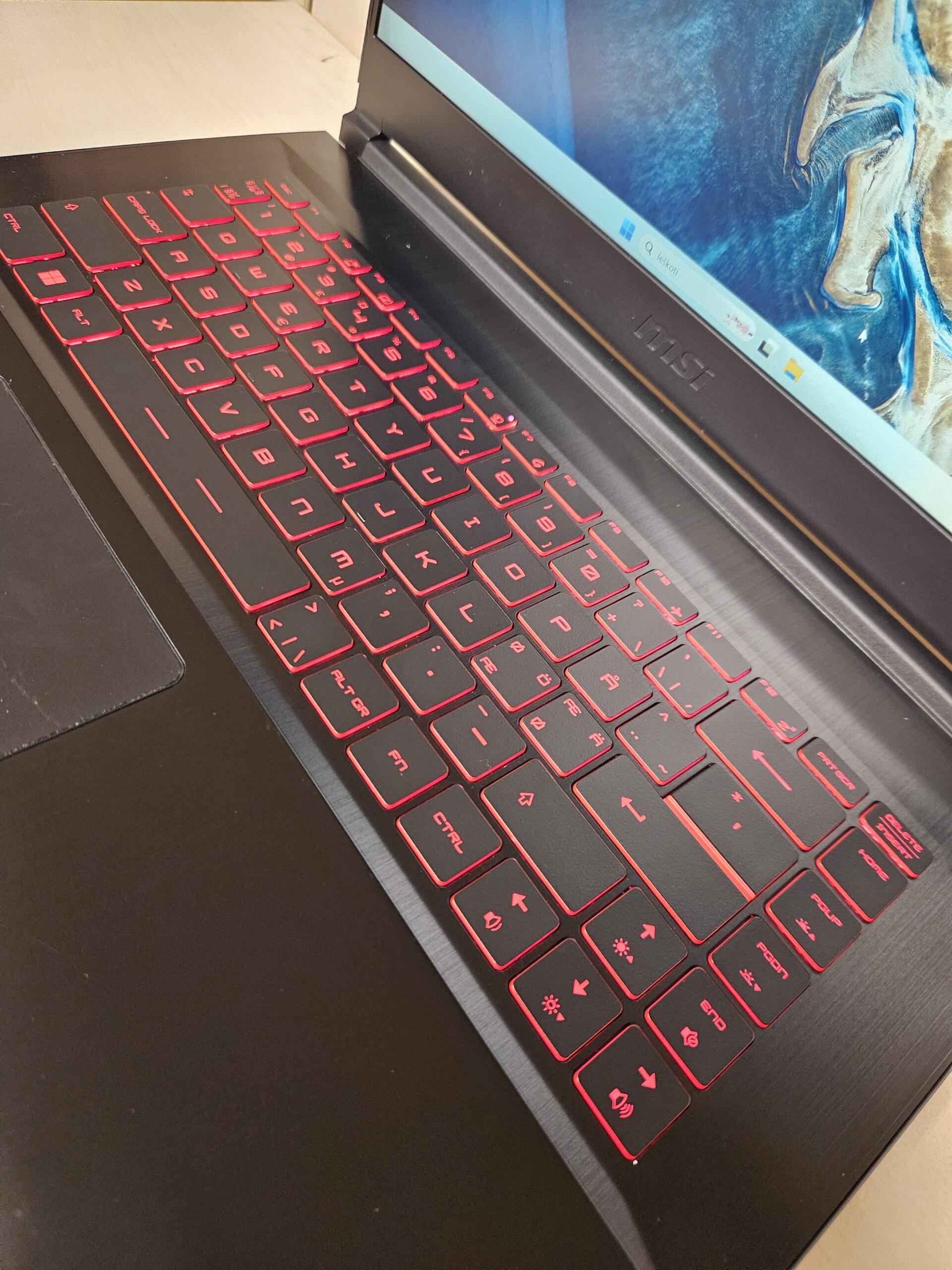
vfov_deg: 73.9
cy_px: 635
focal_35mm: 23
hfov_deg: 58.9
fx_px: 843
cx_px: 476
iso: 800
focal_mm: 5.4
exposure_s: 1/50
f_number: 1.8
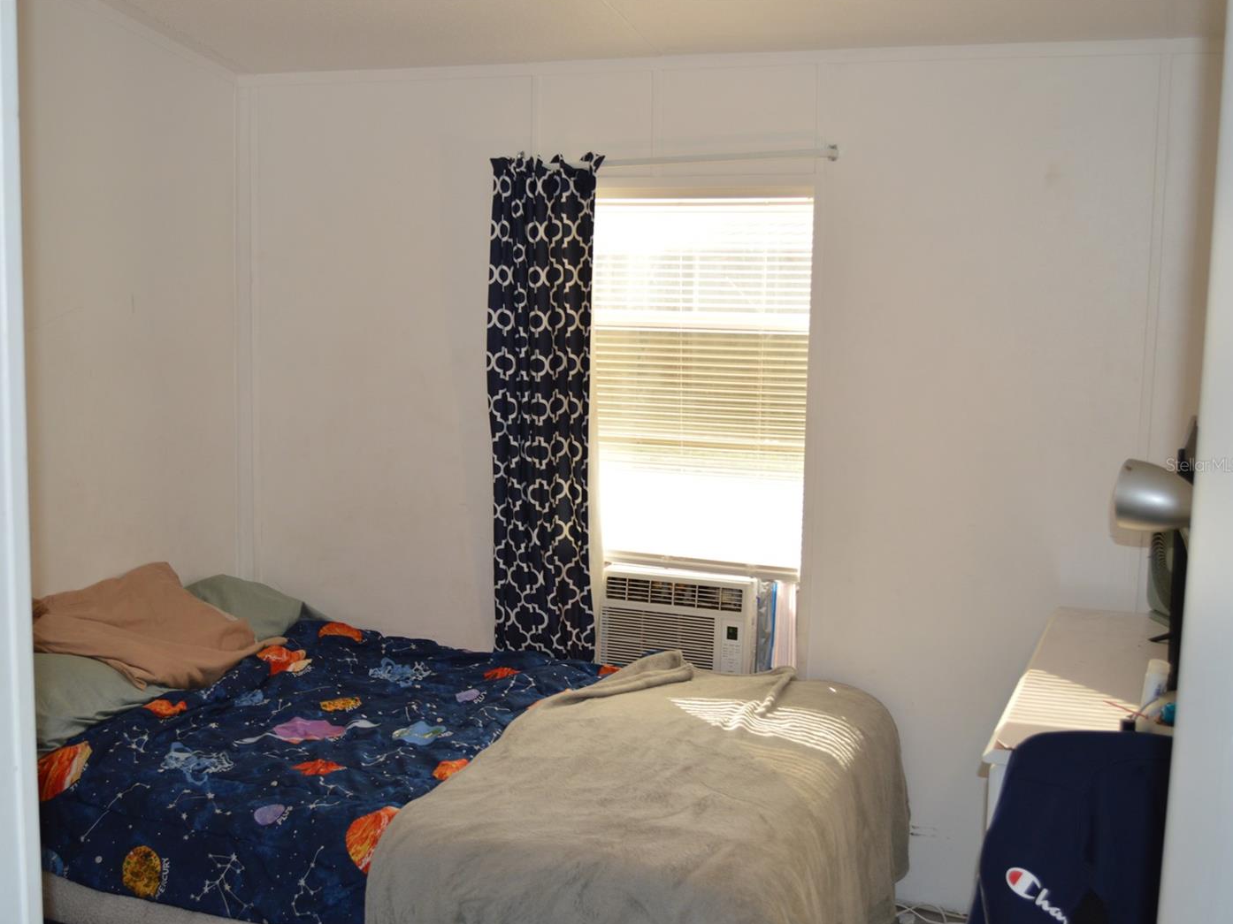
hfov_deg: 43.8
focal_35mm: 43
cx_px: 537
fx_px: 1531
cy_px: 465
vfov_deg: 33.6
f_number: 4.2
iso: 400
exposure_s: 1/125
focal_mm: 26
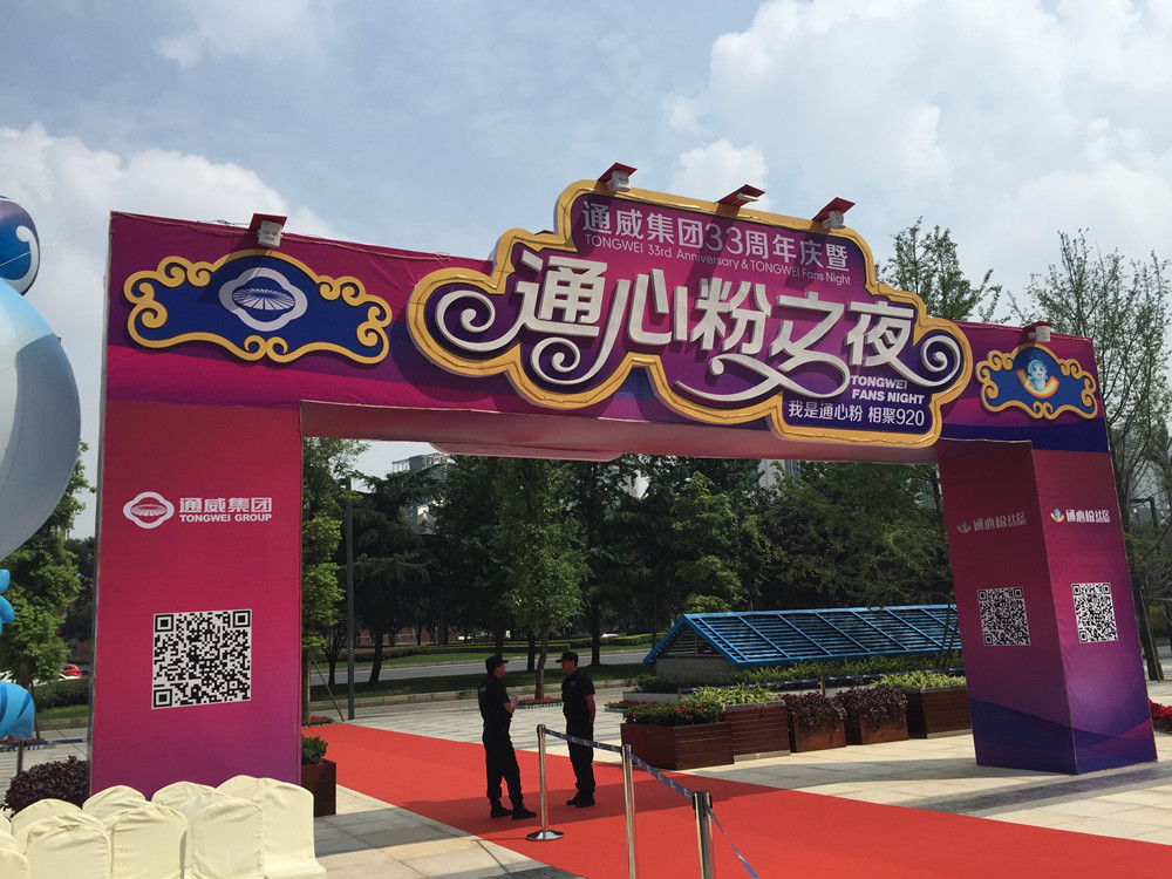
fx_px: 982
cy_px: 440
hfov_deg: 61.7
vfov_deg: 48.2
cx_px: 586
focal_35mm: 29
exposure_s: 1/3049
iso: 32
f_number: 2.2
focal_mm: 4.15
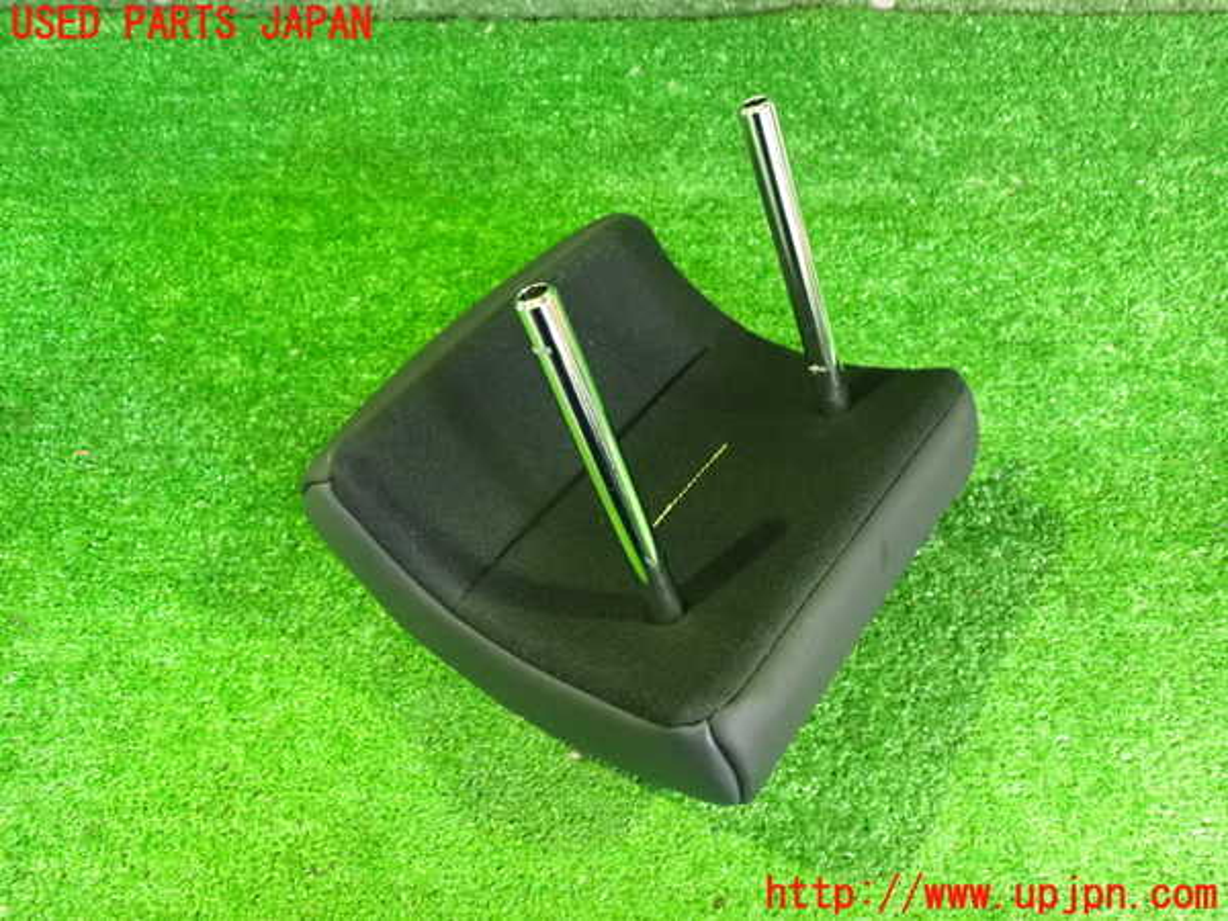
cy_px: 460
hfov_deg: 60.0
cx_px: 614
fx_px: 1064
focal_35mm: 30
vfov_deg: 46.8
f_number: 2.3
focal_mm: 5.4
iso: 1600
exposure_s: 1/40
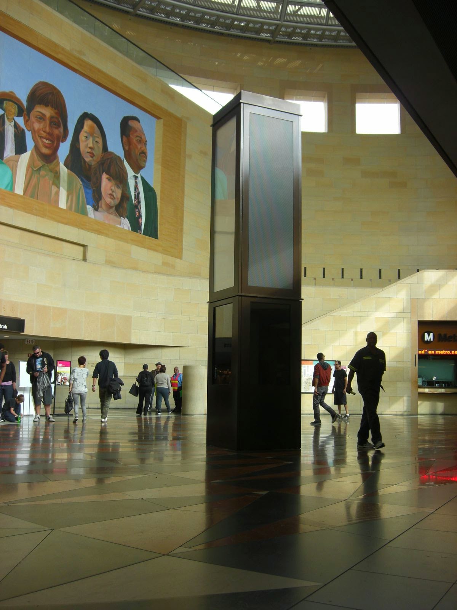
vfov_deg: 49.0
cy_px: 305
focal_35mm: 38
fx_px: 669
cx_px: 228
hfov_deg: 37.7
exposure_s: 1/160
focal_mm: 7.9
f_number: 2.8
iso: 80
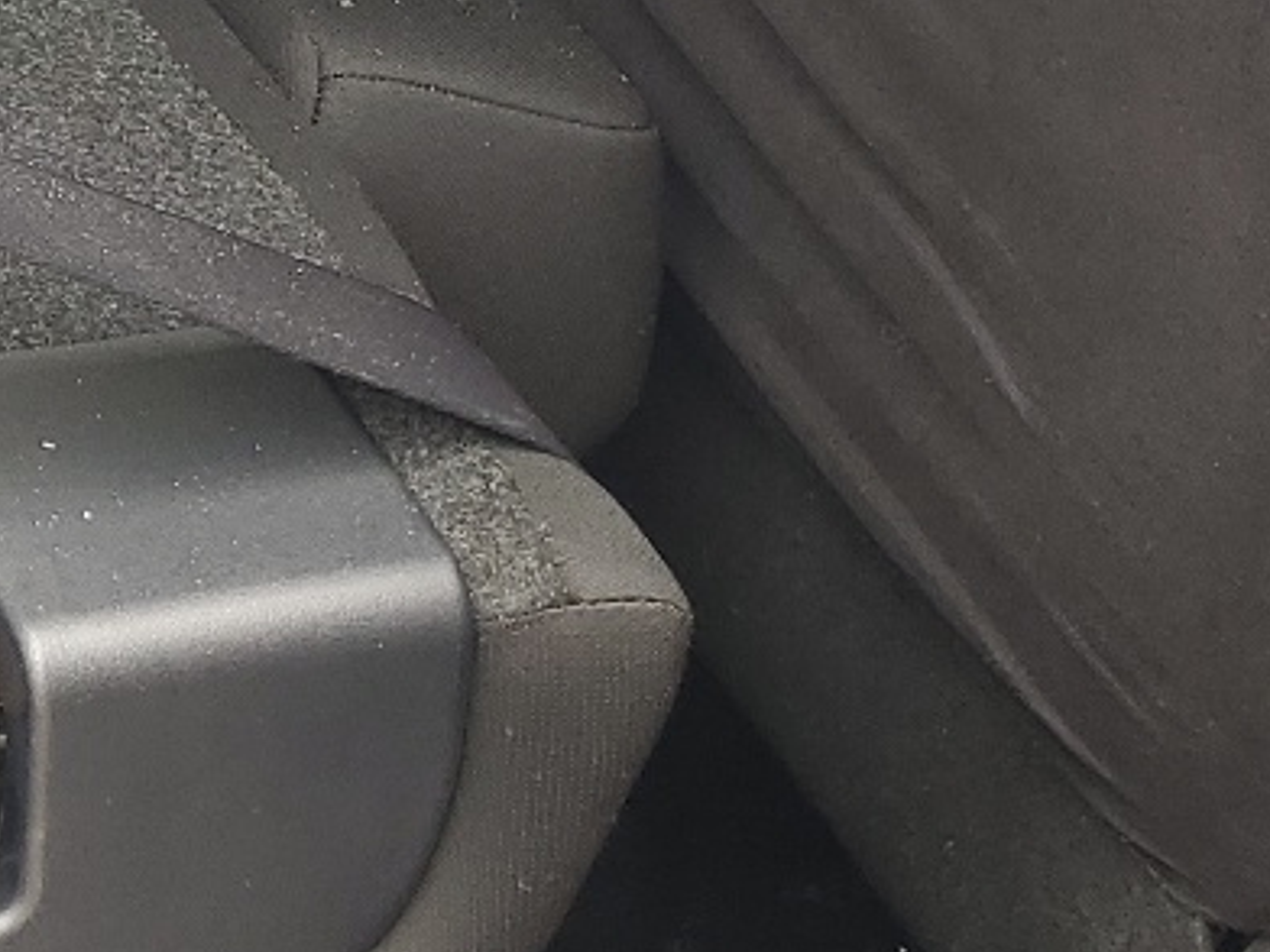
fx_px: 3889
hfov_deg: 16.2
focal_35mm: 106
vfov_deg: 13.3
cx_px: -884
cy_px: -379
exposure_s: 1/120
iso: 51
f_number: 1.5
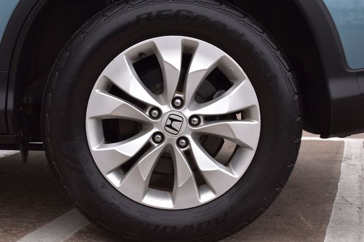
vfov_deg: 22.6
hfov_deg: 33.4
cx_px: 182
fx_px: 606
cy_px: 121
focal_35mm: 60
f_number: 10
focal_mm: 40
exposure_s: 1/250
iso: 400
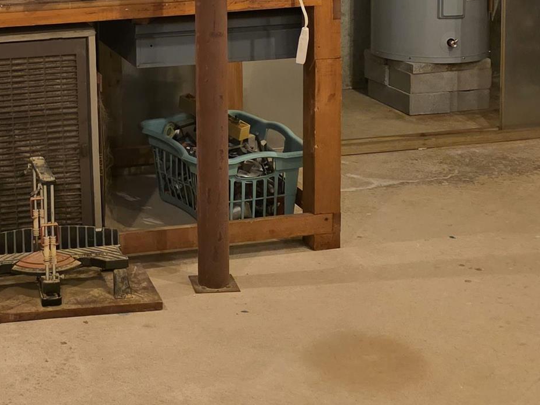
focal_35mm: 76
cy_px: -28
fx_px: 1185
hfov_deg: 24.9
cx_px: 52
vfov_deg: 18.7
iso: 800
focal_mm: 6.3
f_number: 1.7
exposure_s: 1/120
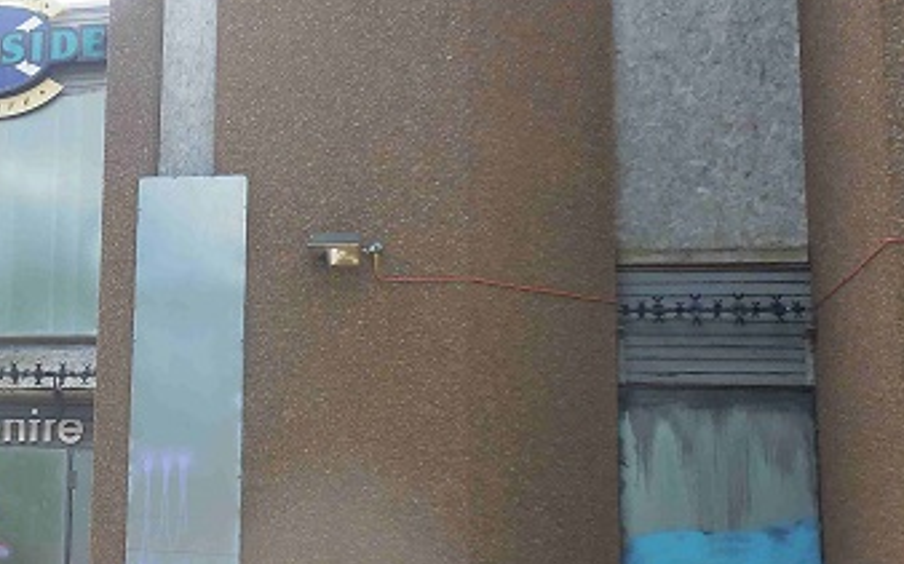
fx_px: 1428
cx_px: 24
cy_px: 274
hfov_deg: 32.6
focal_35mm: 58
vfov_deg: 22.3
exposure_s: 1/200
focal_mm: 4.5
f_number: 3.7
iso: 125
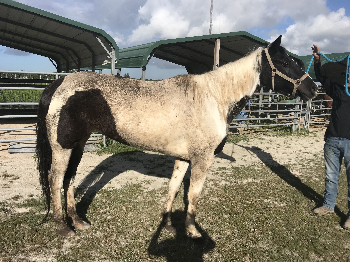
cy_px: 131
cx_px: 175
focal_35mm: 28
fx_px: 283
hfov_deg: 63.4
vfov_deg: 49.7
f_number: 1.8
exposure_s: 1/4566
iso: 20
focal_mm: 3.99
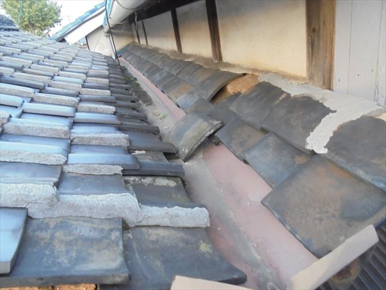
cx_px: 193
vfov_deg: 53.1
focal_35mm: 26
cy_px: 145
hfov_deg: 67.3
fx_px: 290
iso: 400
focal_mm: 4.6
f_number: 3.5
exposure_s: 1/25
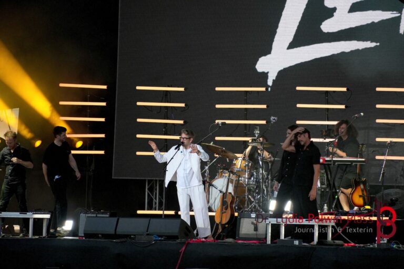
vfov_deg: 3.1
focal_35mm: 450
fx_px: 5050
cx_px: 202
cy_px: 134
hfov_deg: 4.6
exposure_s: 1/500
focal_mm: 300
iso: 1000
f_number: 6.3
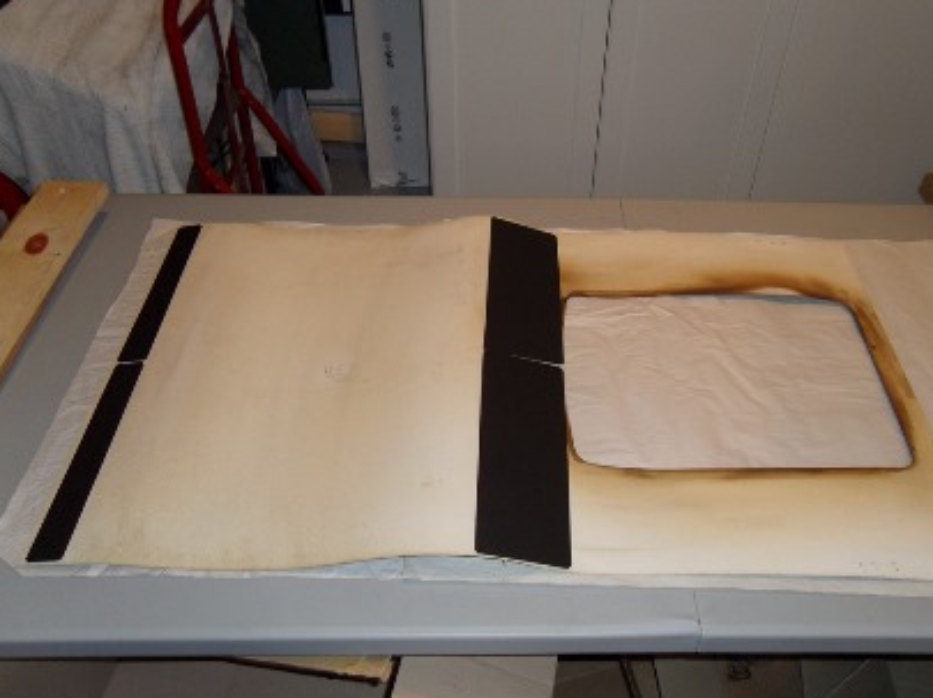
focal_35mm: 31
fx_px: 835
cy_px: 323
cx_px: 509
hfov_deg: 58.3
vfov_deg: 45.3
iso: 200
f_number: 3.4
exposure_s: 1/45
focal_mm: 5
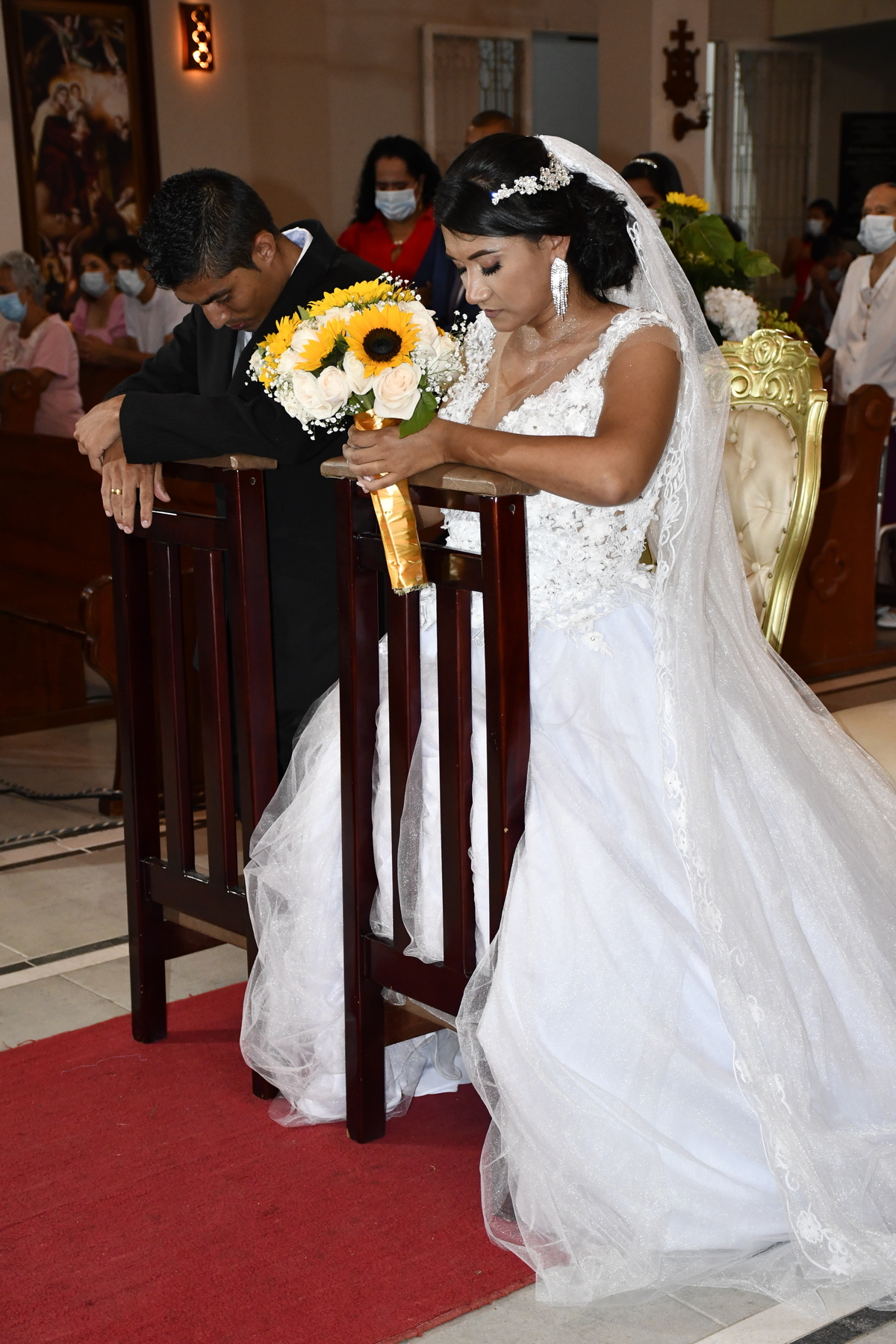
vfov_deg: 35.1
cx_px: 448
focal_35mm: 57
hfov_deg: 23.8
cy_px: 672
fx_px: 2128
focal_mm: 38
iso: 1800
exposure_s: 1/60
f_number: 4.2
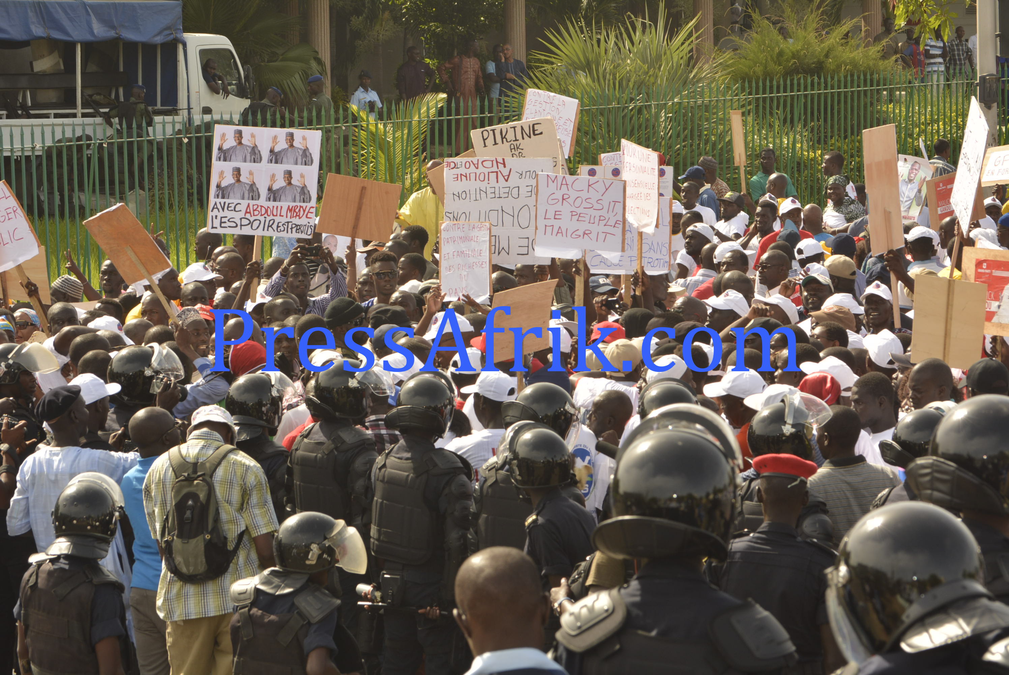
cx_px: 504
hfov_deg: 13.7
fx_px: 4207
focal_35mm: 150
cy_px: 338
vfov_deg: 9.2
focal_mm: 100
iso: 200
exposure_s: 1/200
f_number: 13
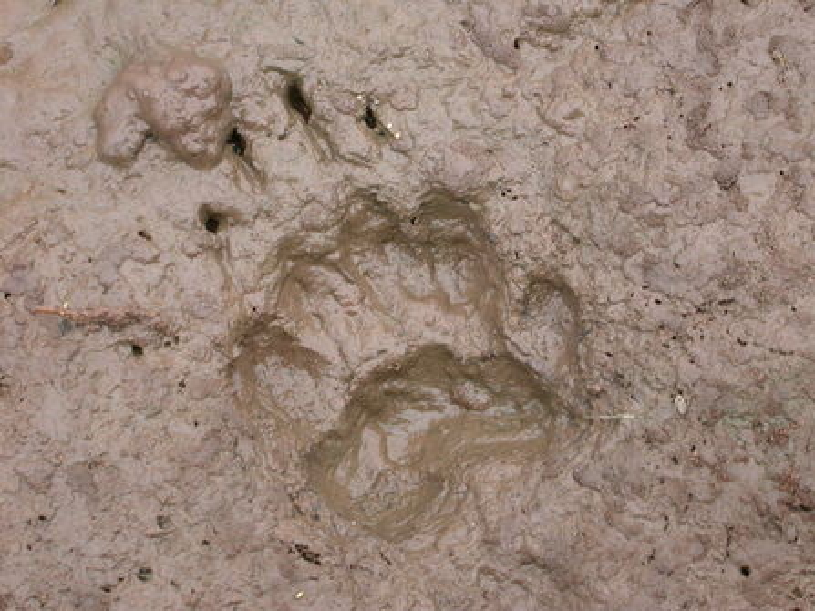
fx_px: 3201
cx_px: 408
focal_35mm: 136
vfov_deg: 10.9
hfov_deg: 14.5
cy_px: 306
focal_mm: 28.2
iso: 100
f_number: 4.7
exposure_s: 1/166
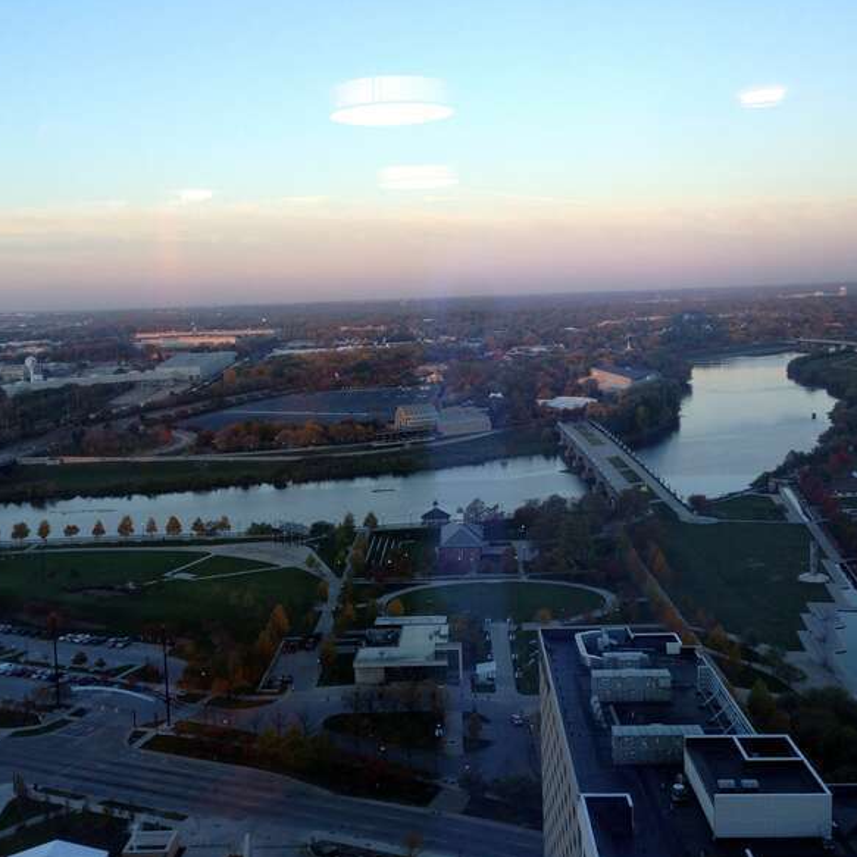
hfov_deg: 41.9
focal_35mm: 40
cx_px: 423
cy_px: 425
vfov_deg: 41.9
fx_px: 1120
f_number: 2.4
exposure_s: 1/40
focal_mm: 4.13
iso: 50
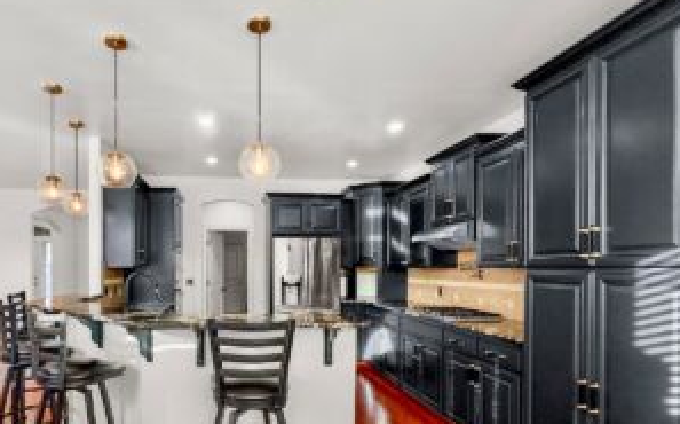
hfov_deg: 83.5
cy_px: 312
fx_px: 370
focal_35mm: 20
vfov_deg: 56.9
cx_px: 254
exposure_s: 1/120
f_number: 2.2
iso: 160
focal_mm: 2.22
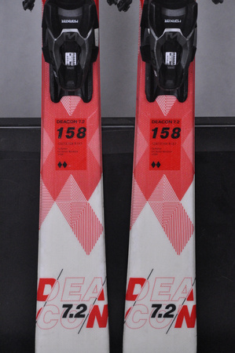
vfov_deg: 16.1
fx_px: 1251
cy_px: 176
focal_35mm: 128
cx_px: 118
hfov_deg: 10.7
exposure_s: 1/125
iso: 3200
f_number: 9.5
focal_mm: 85
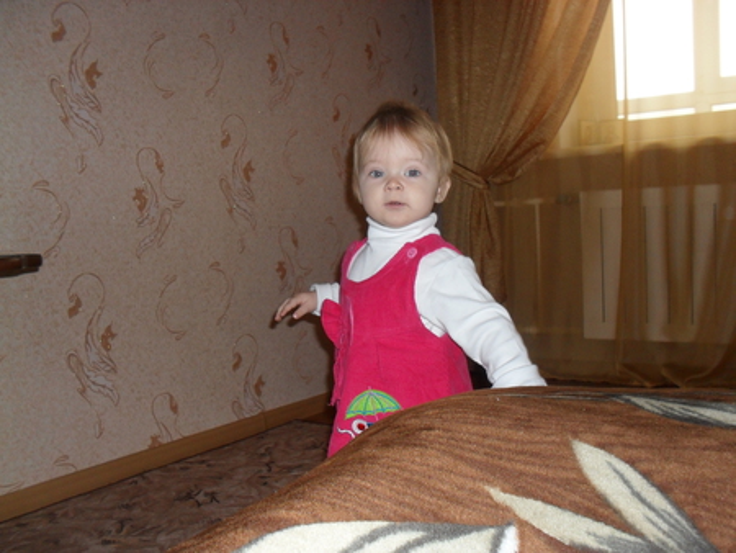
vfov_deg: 40.7
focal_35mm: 35
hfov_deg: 52.6
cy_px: 276
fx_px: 745
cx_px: 368
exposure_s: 1/45
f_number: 3.2
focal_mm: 6.3
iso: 200
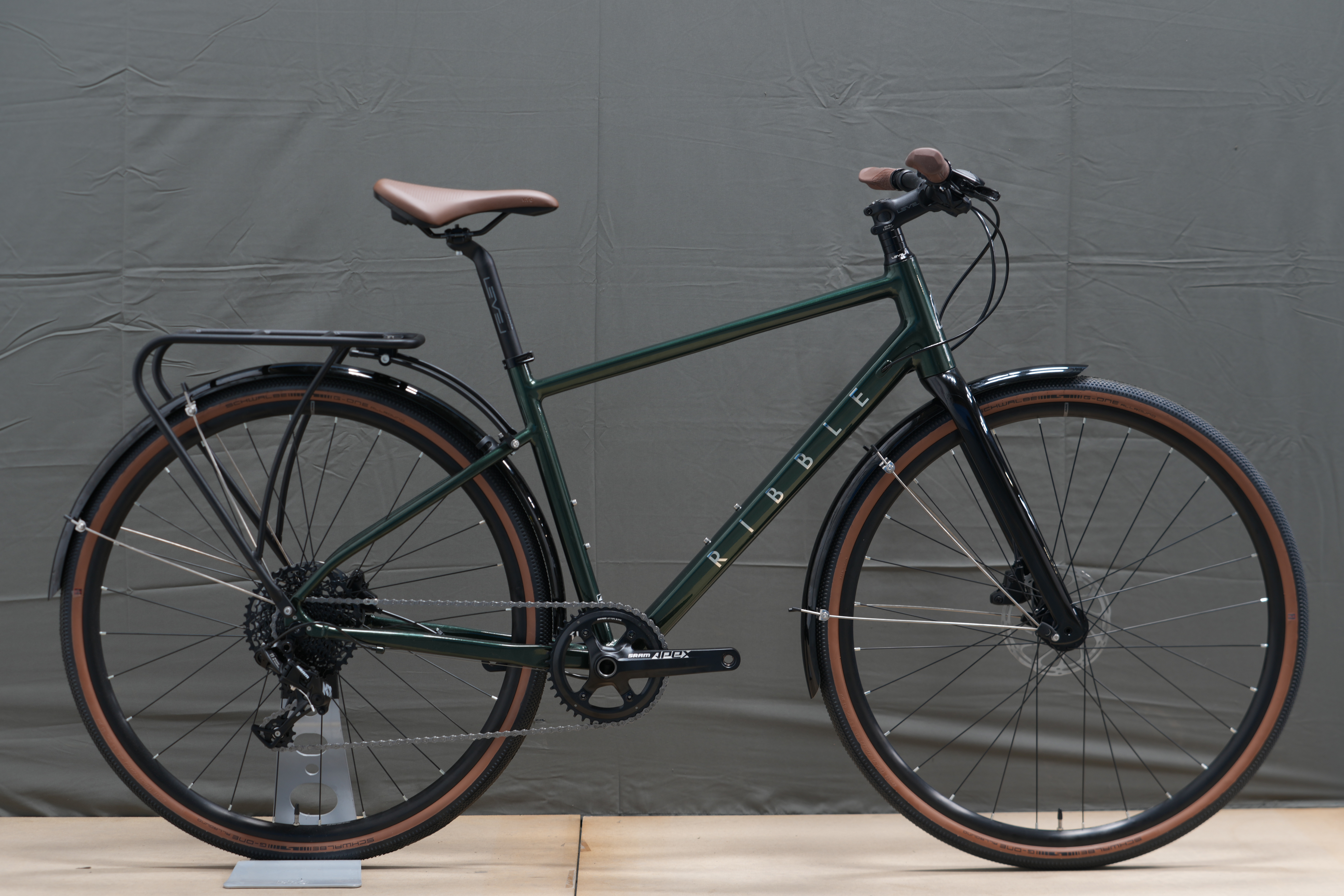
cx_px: 672
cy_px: 448
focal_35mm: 70
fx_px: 2613
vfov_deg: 19.5
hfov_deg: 28.8
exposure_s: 1/6
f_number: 5
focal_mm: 70
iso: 100
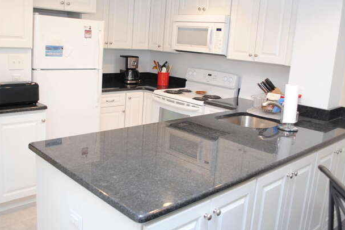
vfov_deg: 38.8
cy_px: 104
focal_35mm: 34
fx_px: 326
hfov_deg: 55.6
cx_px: 150
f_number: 3.5
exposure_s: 1/30
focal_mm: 18
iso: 280
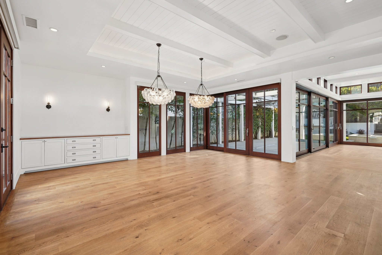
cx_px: 191
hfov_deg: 96.7
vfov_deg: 73.7
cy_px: 128
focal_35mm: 16
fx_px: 170
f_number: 8
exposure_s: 1/30
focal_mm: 16
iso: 400
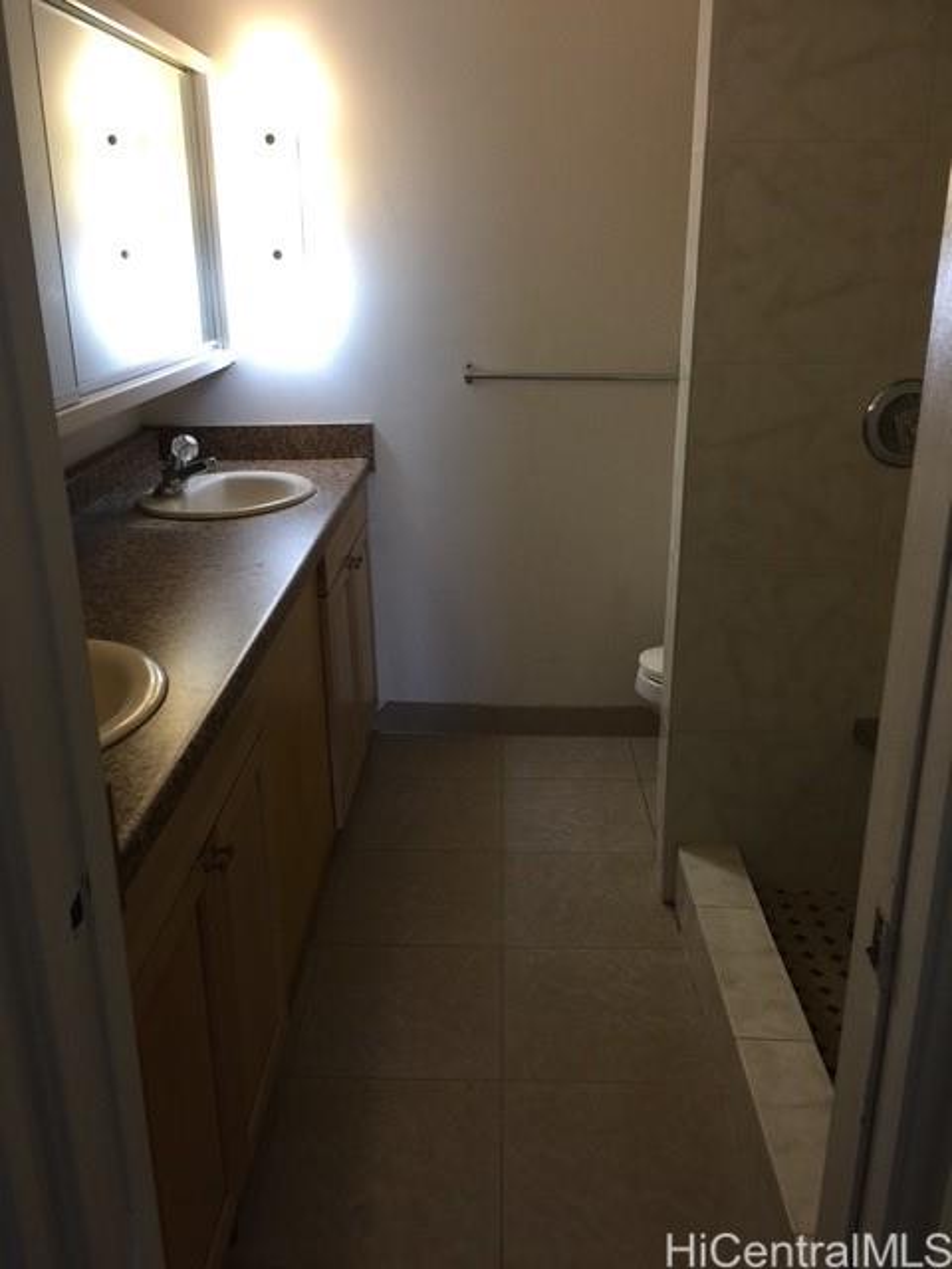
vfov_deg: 61.7
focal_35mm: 29
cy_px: 634
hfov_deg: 48.2
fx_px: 1063
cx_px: 476
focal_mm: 4.15
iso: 40
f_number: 2.2
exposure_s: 1/30
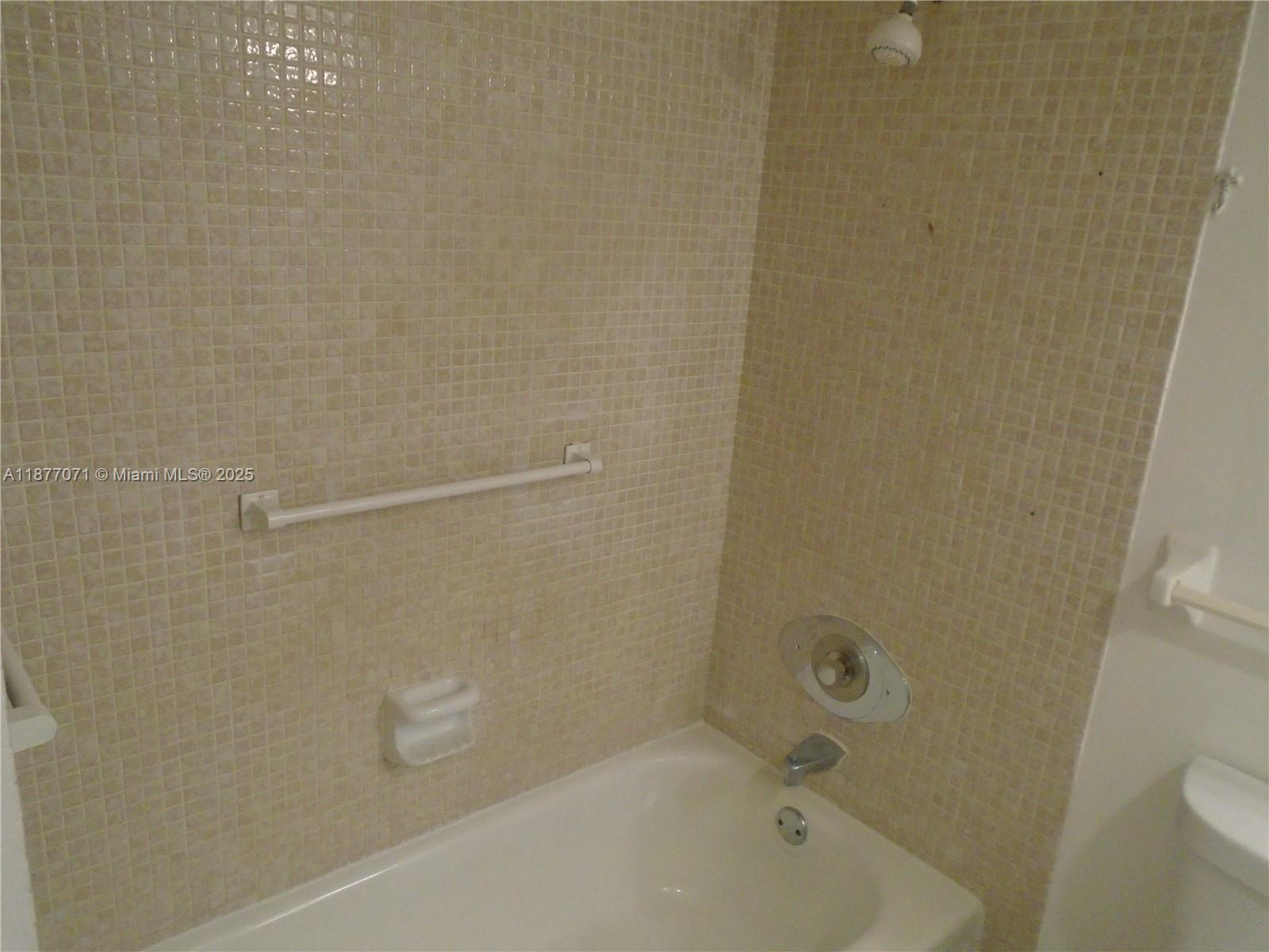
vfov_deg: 53.1
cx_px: 634
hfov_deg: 67.3
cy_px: 476
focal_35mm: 26
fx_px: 953
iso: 100
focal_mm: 4.6
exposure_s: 1/30
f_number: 3.2
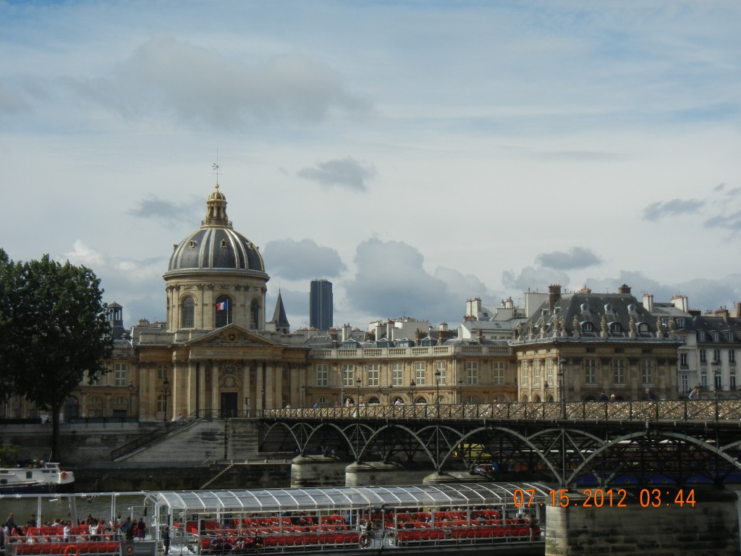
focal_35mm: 59
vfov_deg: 24.8
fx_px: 1263
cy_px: 278
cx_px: 370
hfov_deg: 32.7
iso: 160
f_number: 8
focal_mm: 10.6
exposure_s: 1/548
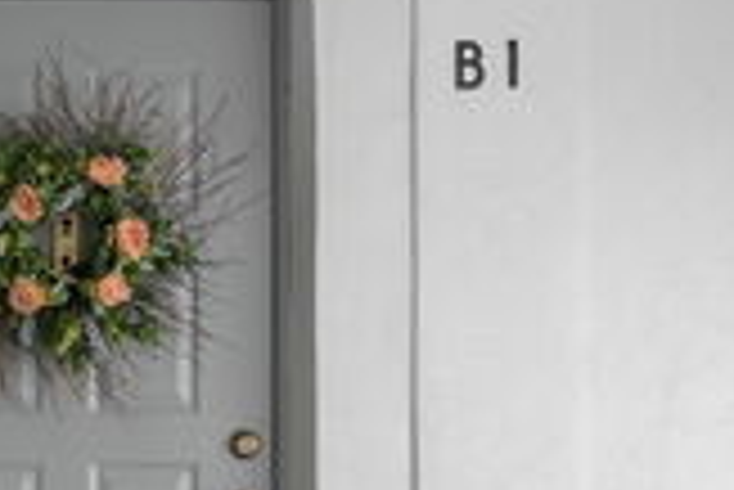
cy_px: 400
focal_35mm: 53
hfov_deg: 35.2
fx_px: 1082
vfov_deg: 25.1
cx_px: 68
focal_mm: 18
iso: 320
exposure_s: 1/20
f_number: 8
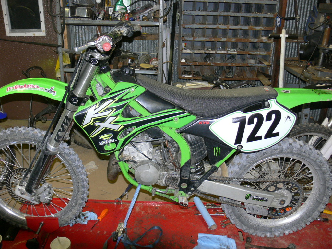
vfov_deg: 40.7
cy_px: 124
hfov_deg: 52.6
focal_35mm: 35
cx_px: 166
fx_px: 336
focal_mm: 7.4
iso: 100
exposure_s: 1/30
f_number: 2.8
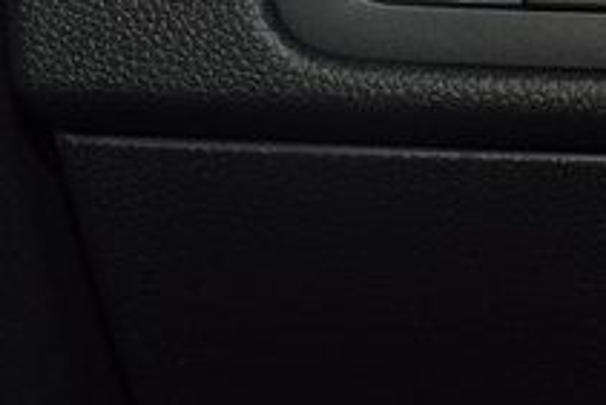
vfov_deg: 6.0
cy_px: -125
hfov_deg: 8.9
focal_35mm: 227
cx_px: 758
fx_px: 3824
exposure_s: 1/60
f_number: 8
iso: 100
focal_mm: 50
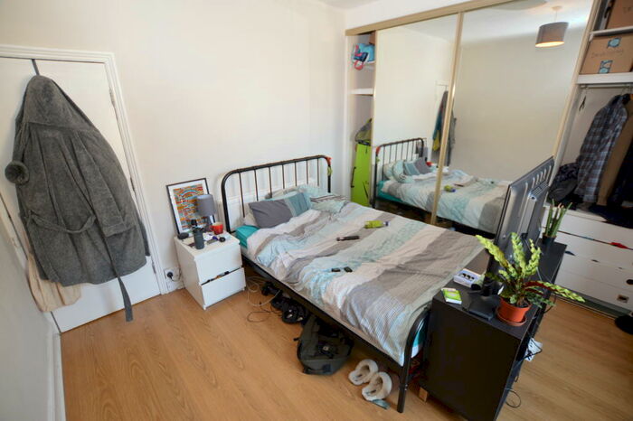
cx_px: 316
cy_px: 210
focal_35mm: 15
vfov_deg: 77.3
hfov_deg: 100.4
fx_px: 264
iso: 640
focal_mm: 10
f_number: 3.5
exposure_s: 1/60
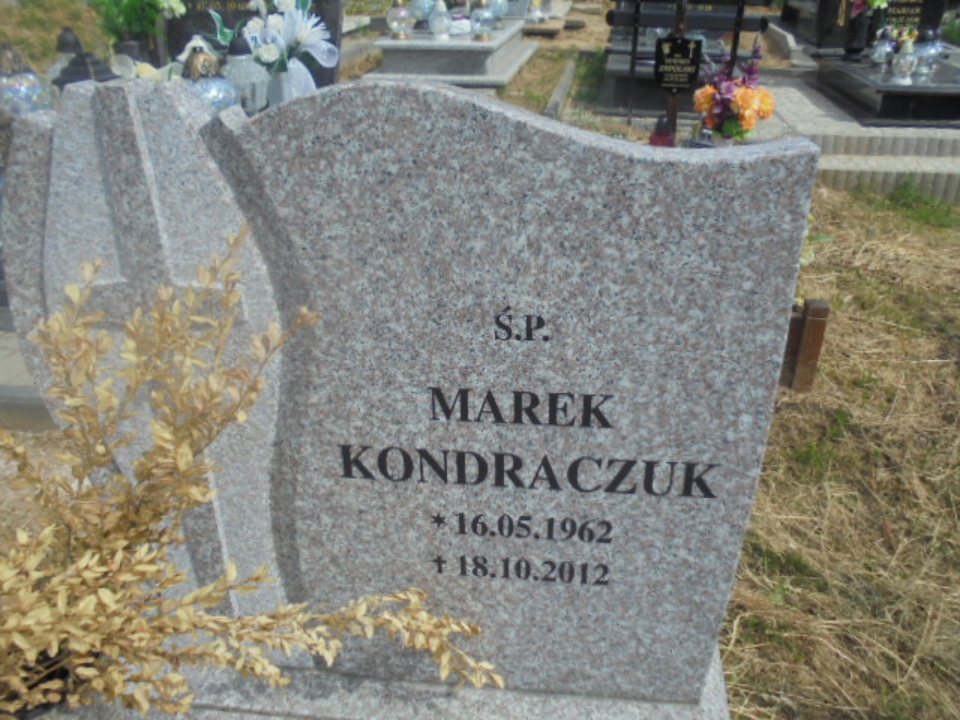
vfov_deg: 48.2
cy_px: 360
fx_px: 804
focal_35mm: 29
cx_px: 480
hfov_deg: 61.7
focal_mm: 5.3
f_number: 11.8
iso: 100
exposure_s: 1/125
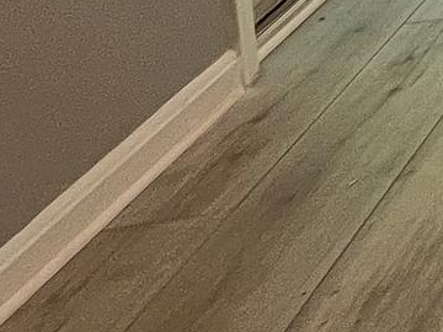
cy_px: -467
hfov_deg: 12.7
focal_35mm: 74
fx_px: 947
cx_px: 1231
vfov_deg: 13.9
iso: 250
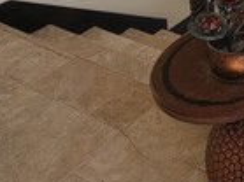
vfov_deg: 18.9
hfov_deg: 25.0
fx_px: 423
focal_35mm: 60
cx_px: 362
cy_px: -144
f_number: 2.2
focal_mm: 2.2
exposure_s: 1/120
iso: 64
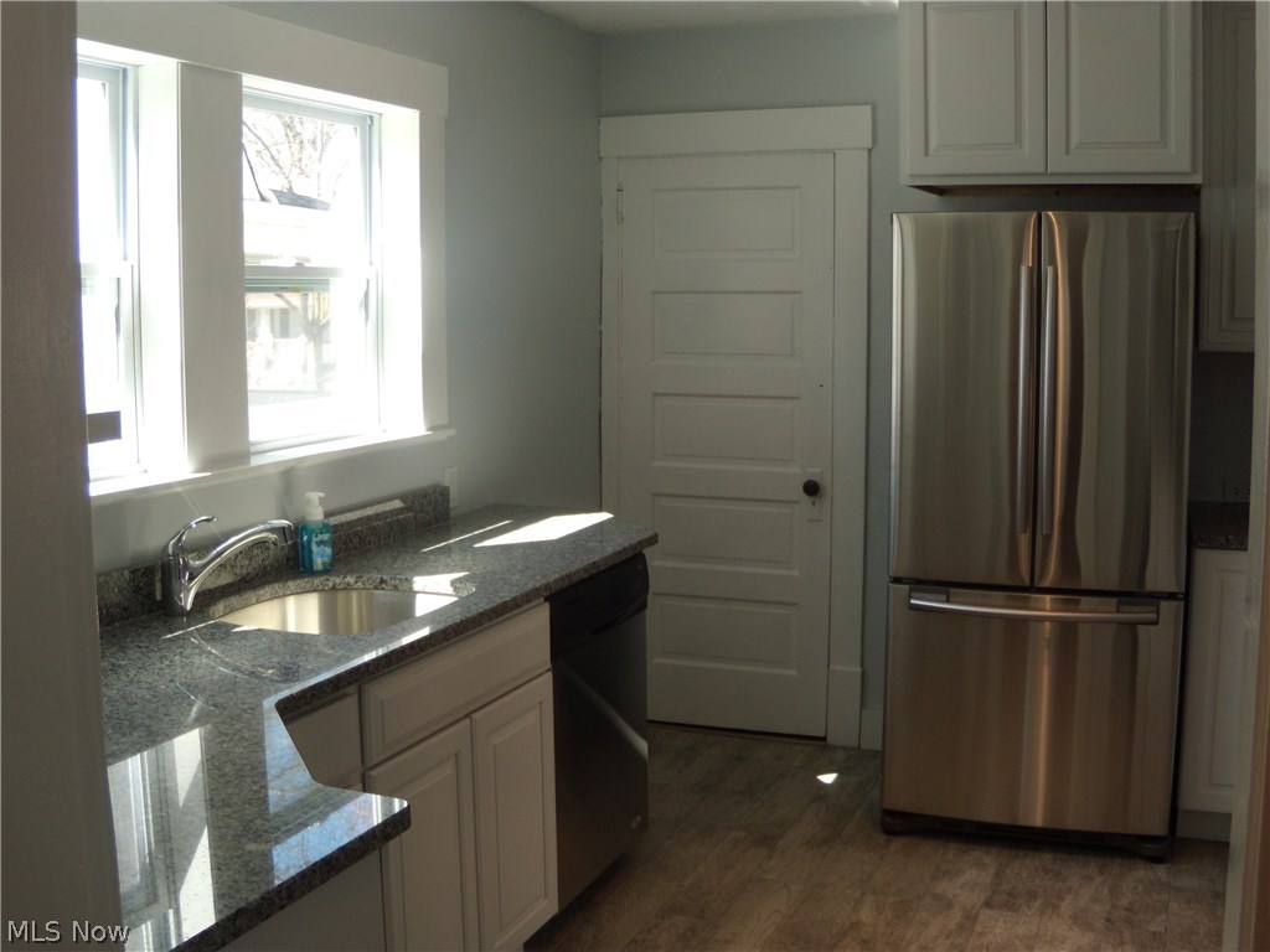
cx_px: 635
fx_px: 1321
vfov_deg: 39.7
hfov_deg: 51.4
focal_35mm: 36
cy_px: 476
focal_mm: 6.4
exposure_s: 1/60
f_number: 3.6
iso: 80
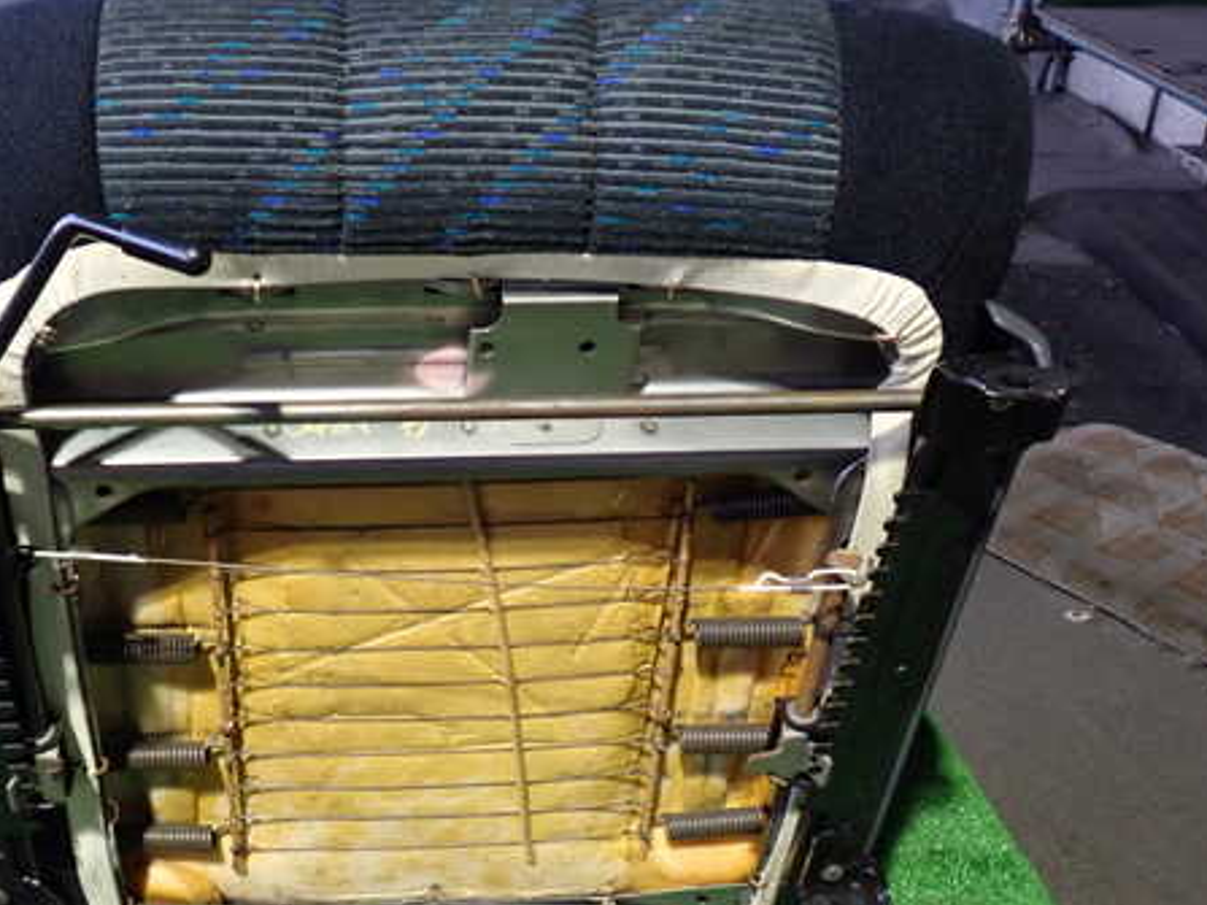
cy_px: 519
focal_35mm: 43
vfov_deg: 33.5
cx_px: 413
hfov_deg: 43.3
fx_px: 1499
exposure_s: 1/25
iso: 800
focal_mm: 5.79
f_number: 2.4
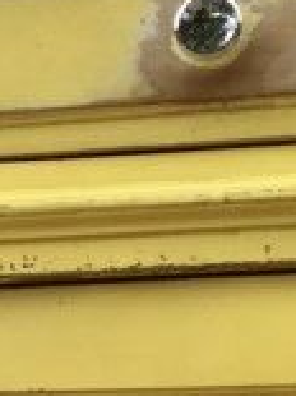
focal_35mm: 160
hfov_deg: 8.8
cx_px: -260
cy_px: 623
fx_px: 1827
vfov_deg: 11.7
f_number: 2.4
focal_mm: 3.3
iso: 25
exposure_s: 1/543
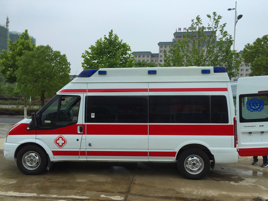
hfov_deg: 58.3
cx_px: 141
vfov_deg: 45.4
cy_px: 106
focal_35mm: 31
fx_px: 240
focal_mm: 4.15
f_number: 2.2
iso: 32
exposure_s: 1/920
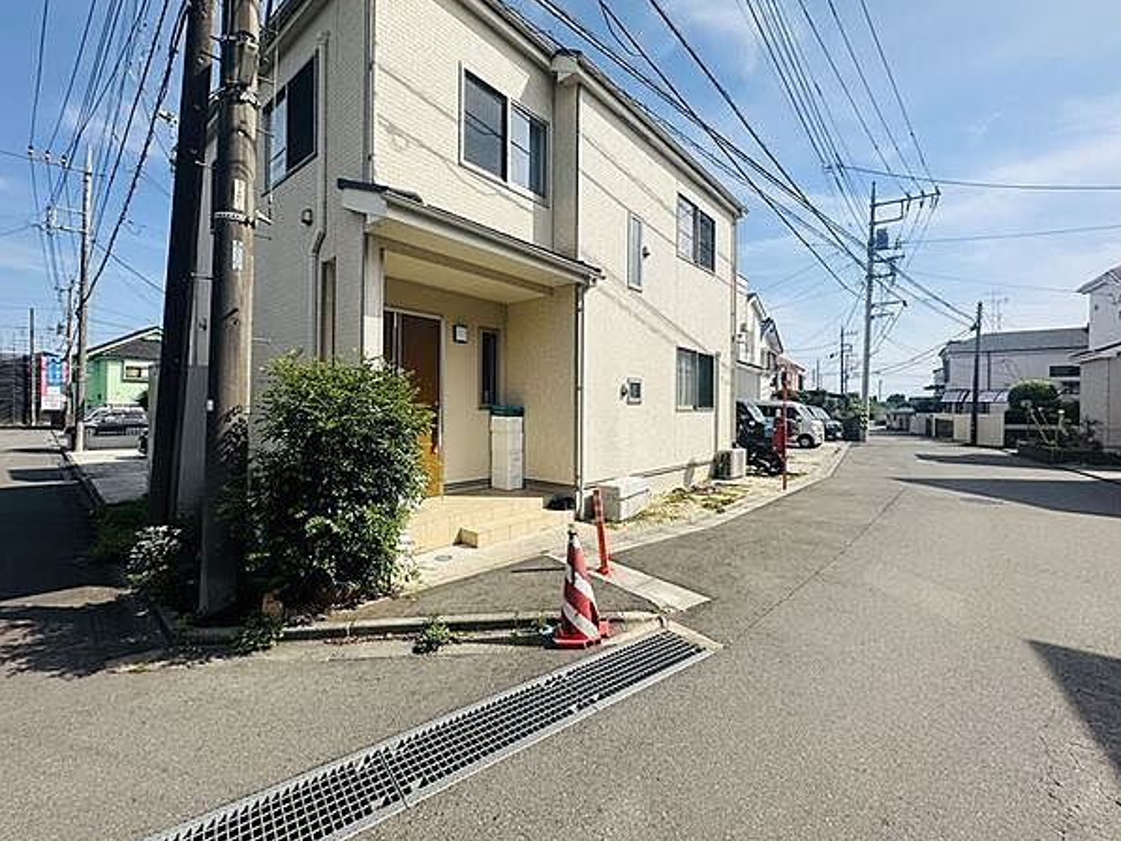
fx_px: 486
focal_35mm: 15
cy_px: 405
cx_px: 569
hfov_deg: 98.2
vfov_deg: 81.7
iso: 50
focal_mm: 2.22
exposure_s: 1/2882
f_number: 2.2
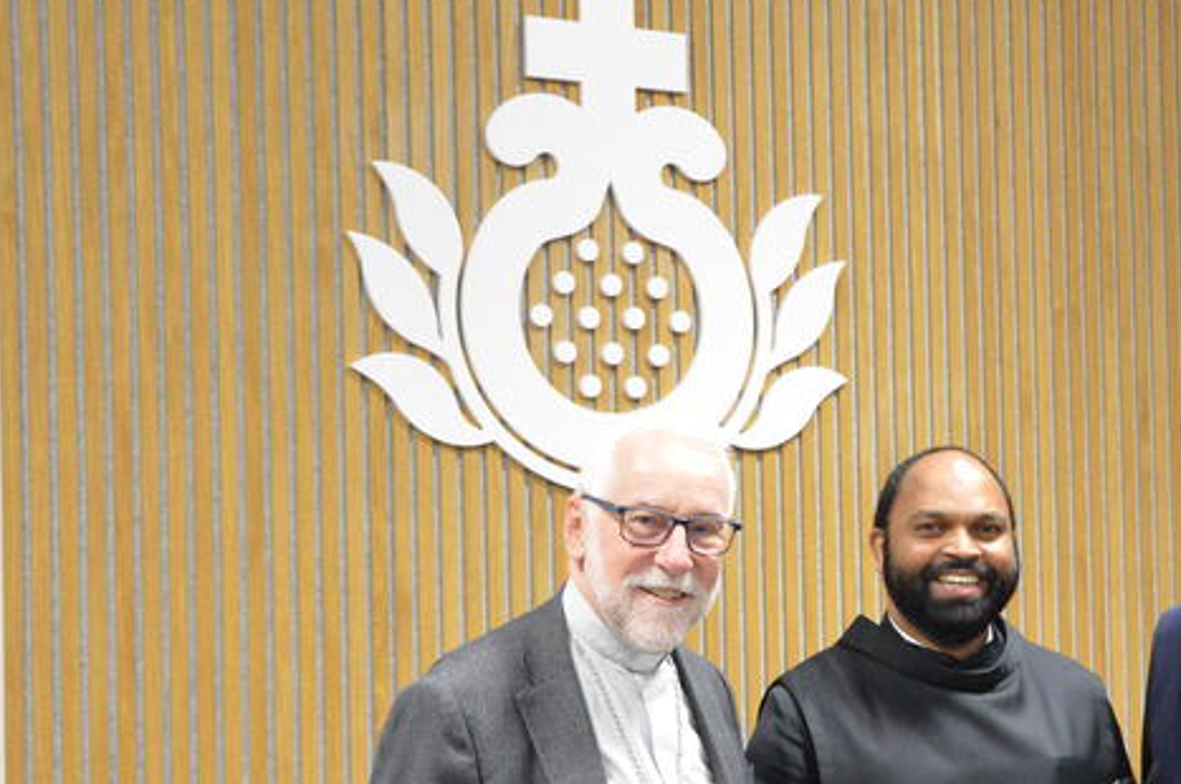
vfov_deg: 18.8
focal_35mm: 72
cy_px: 536
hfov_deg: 27.8
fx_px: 2359
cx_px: 857
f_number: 4
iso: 3200
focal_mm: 28
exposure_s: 1/50
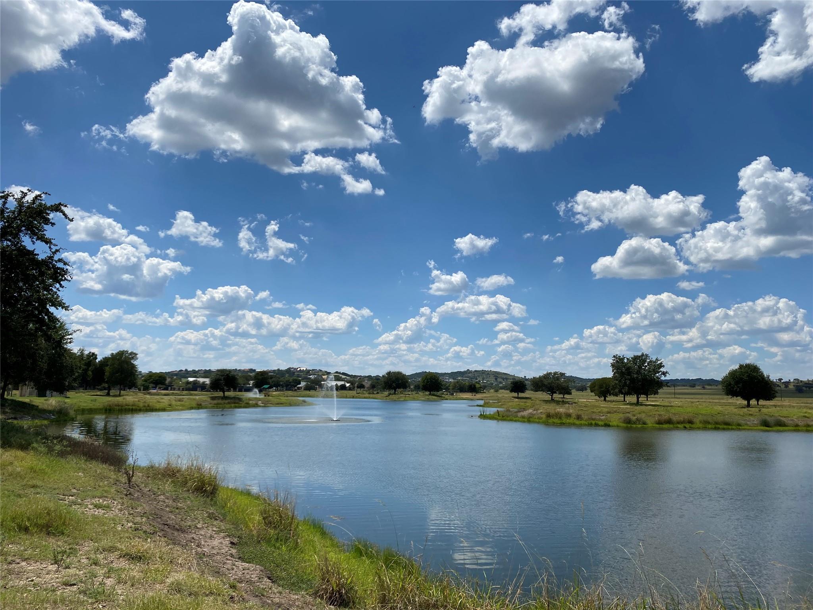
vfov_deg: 53.1
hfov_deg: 67.3
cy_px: 305
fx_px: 611
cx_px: 406
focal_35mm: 26
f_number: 1.8
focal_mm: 4.25
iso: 32
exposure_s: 1/7194
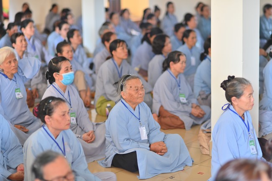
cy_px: 90
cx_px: 136
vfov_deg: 16.1
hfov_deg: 23.9
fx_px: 642
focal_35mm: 85
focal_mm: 85
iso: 100
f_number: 2
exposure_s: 1/30
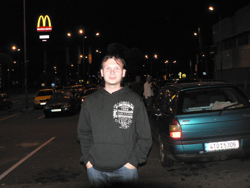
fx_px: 260
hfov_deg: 51.4
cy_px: 94
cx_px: 125
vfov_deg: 39.7
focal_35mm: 36
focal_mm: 6
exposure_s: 1/60
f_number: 2.8
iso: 400
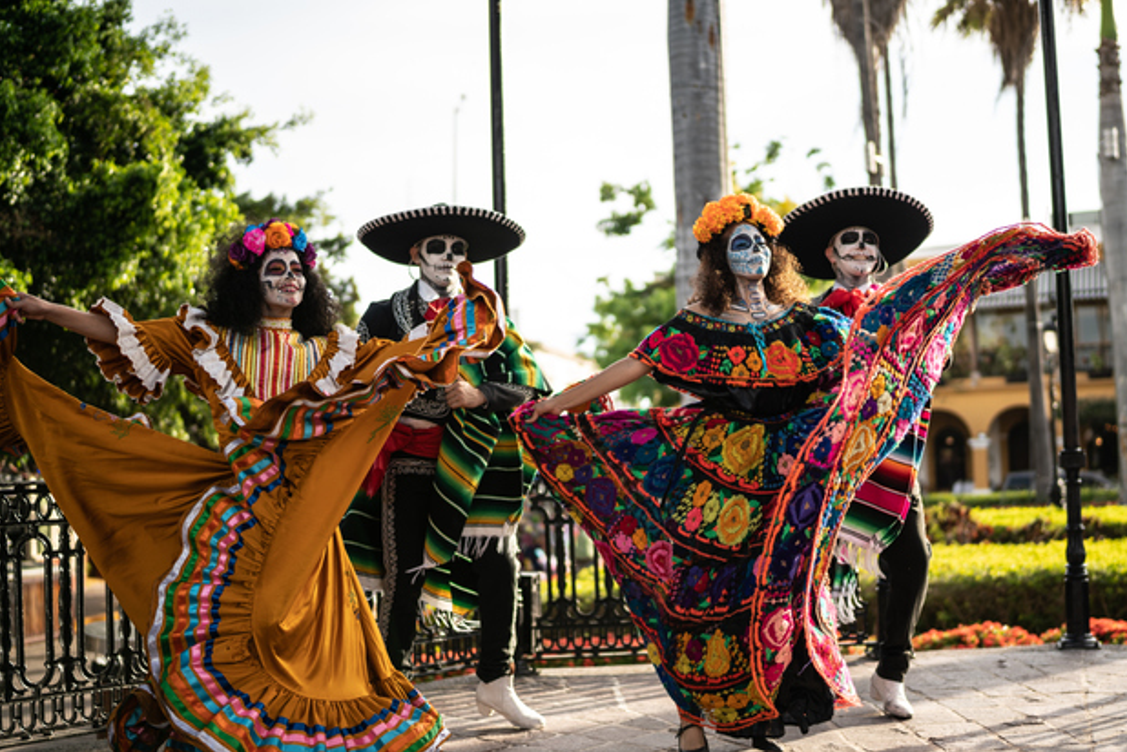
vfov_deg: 32.6
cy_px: 397
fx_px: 1283
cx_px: 631
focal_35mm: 41
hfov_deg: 47.3
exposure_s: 1/2000
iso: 100
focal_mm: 35
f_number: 1.2
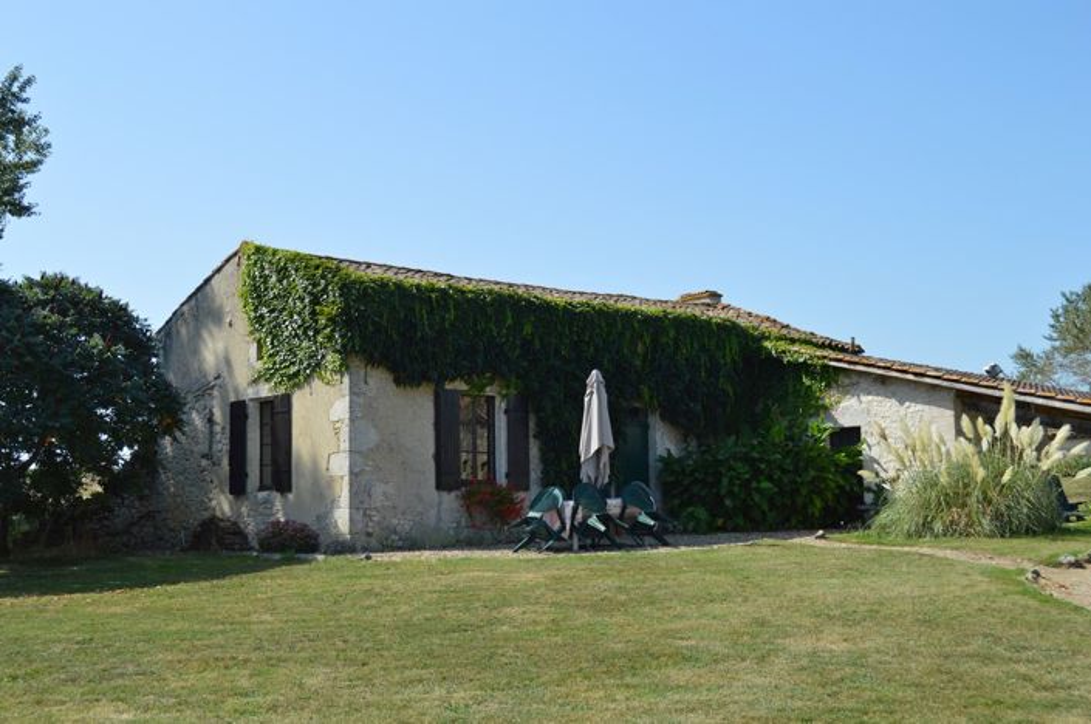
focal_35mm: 45
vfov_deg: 29.8
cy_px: 362
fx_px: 1362
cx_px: 546
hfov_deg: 43.7
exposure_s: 1/250
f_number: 8
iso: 100
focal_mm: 30
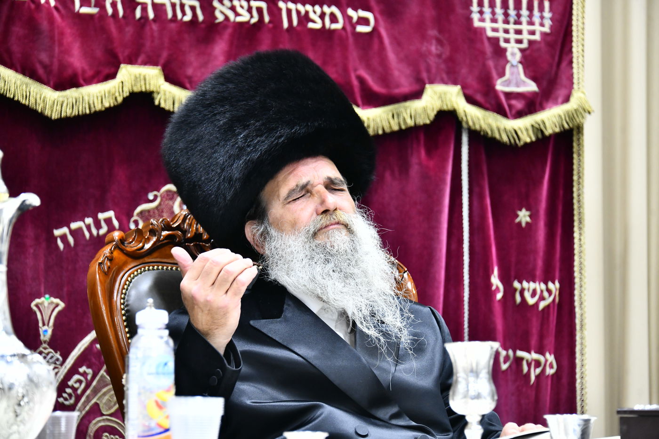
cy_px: 220
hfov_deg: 16.4
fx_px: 2288
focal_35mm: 125
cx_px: 330
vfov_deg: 11.0
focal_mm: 125
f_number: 5.6
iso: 2000
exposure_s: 1/160
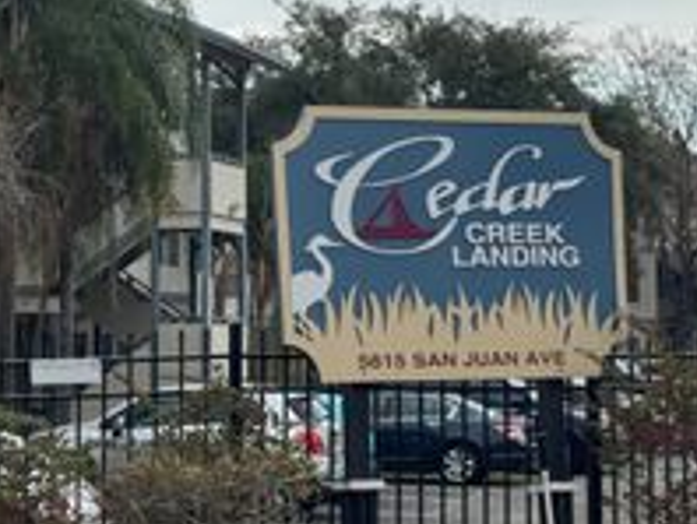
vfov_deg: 12.3
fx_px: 2439
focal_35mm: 121
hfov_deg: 16.2
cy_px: 202
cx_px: 243
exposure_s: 1/1681
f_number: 1.78
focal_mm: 6.76
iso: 64
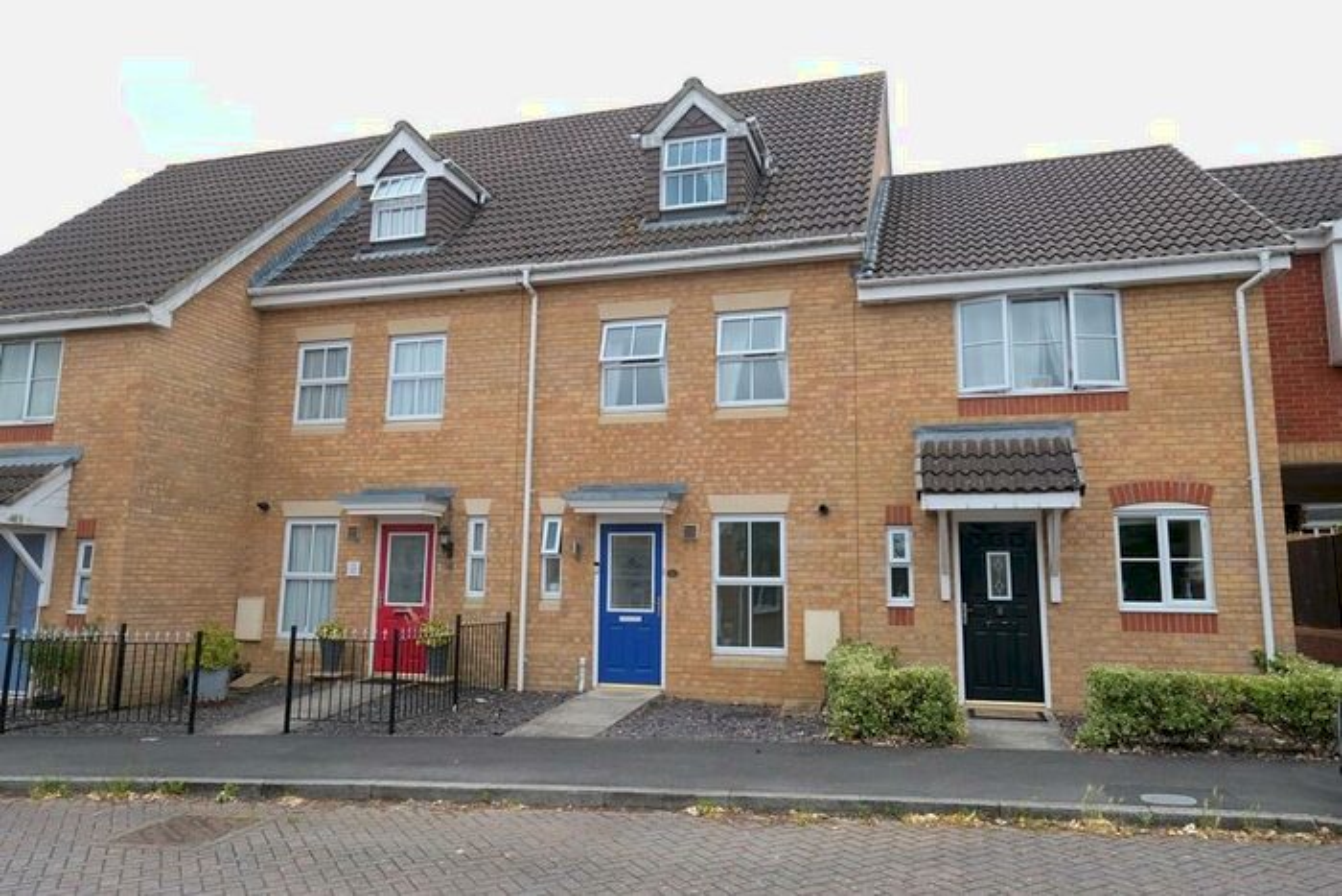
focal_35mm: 24
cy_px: 448
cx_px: 671
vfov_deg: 53.2
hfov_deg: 73.7
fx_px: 895
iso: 200
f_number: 5.6
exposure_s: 1/340
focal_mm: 15.9
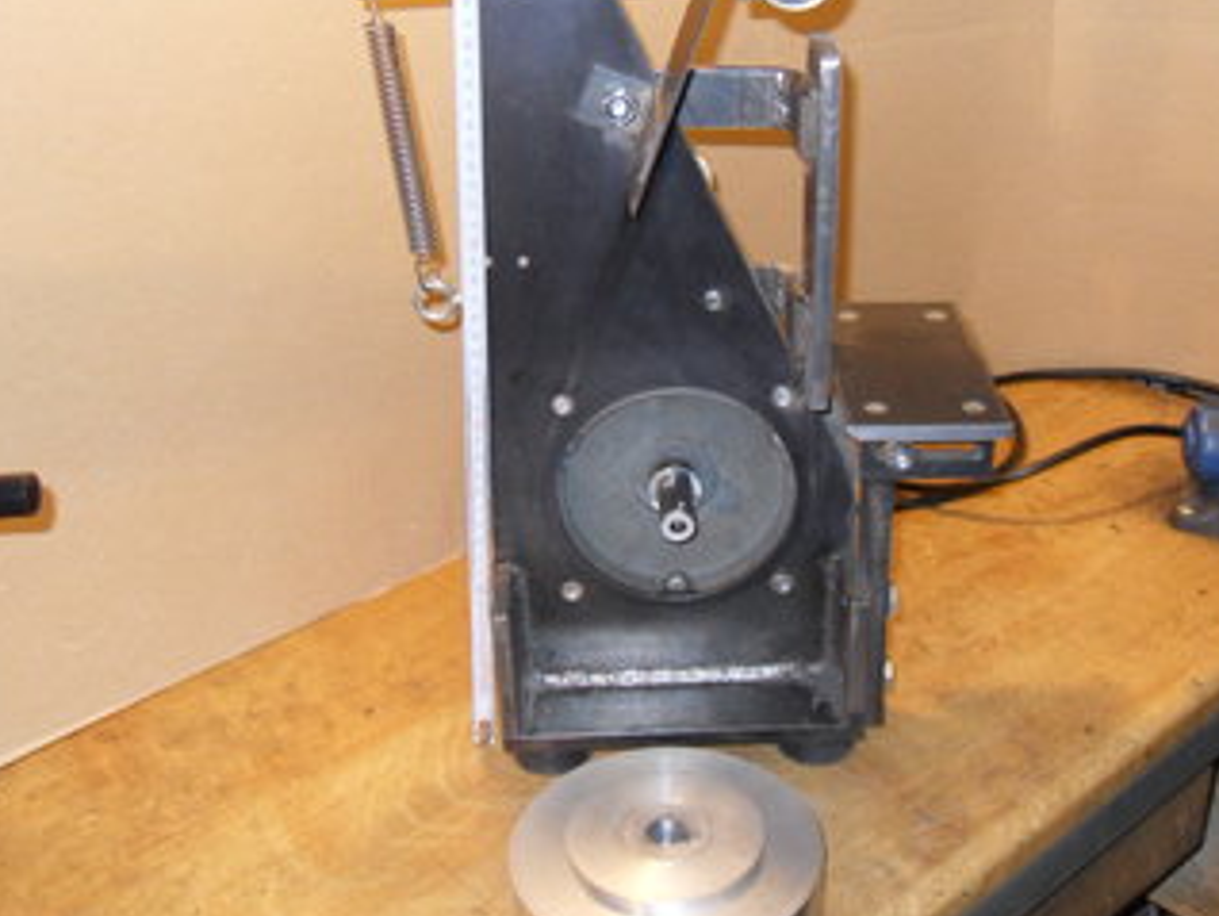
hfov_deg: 42.8
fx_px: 1551
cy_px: 399
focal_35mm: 44
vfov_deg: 32.9
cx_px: 686
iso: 400
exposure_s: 1/45
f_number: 3.5
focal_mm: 6.3
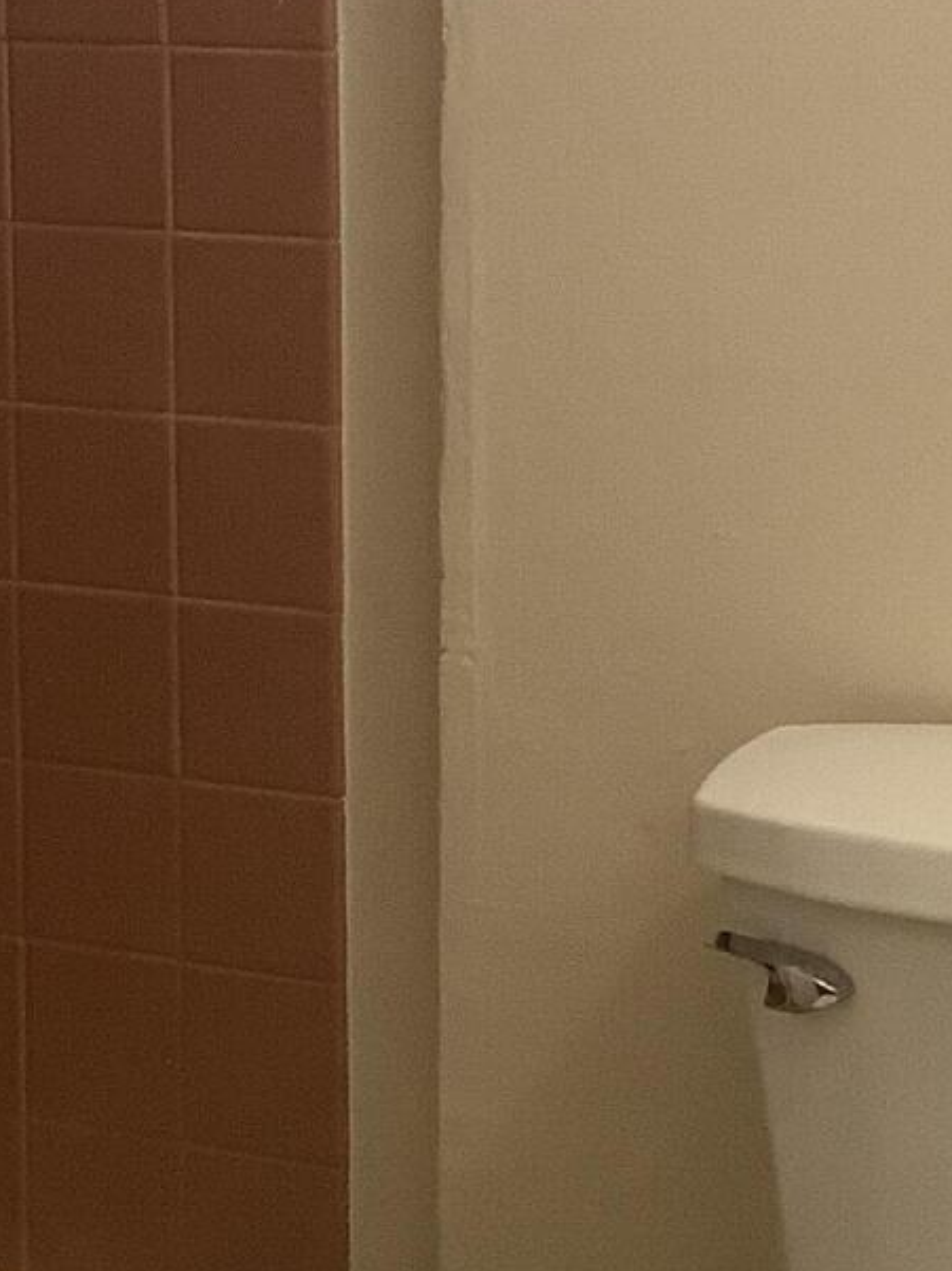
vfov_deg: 18.6
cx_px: 460
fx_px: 3780
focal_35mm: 103
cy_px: 23
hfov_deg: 14.4
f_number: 2.4
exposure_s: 1/60
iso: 250
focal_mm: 3.3
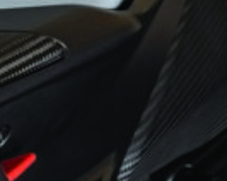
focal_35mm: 301
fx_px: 2019
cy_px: 385
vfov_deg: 5.0
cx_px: -118
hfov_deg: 6.4
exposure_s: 1/30
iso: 250
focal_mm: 60
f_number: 13
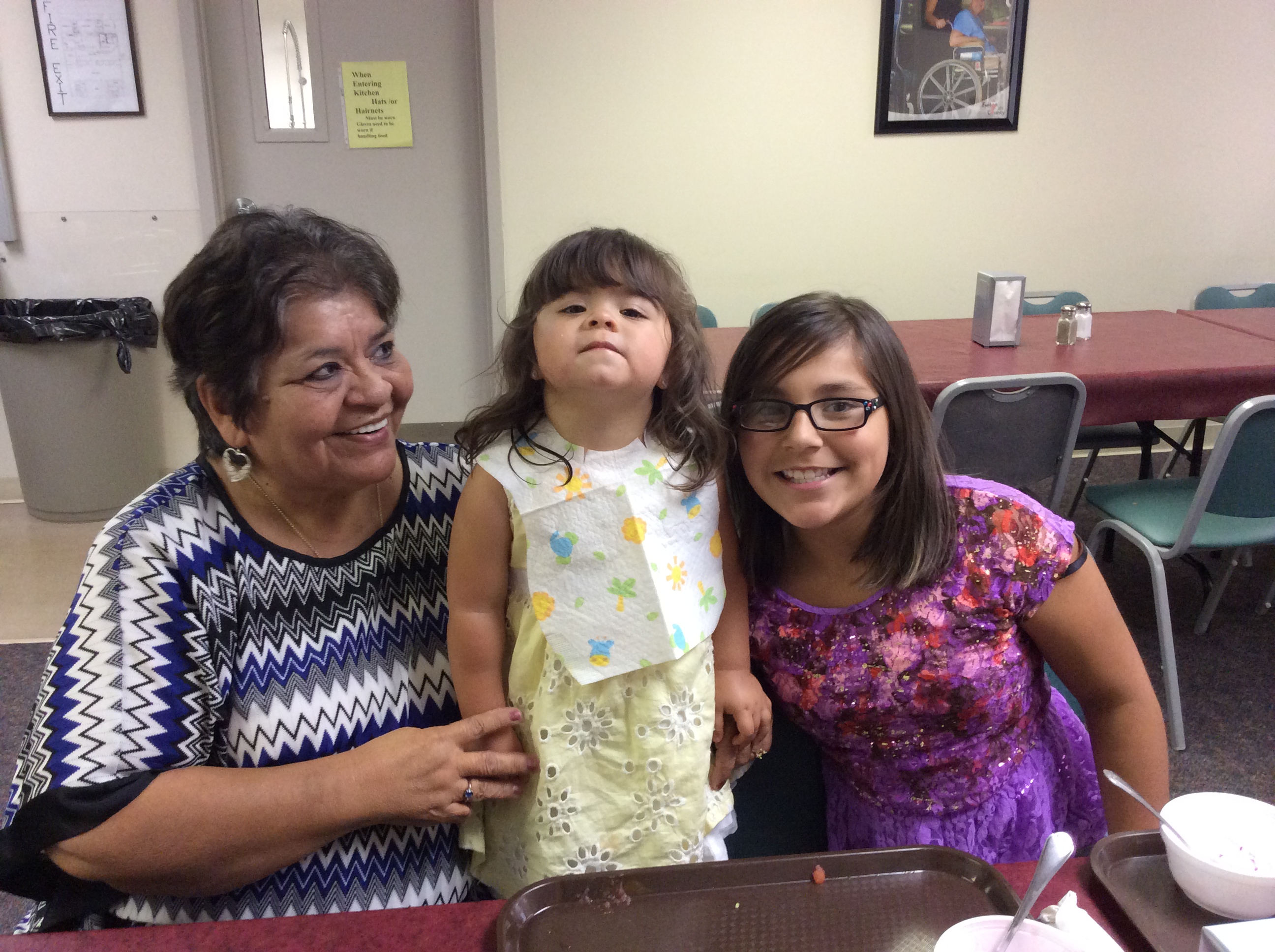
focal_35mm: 33
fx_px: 1214
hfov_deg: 55.4
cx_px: 638
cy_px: 476
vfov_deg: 42.8
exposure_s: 1/24
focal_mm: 3.3
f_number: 2.4
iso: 160
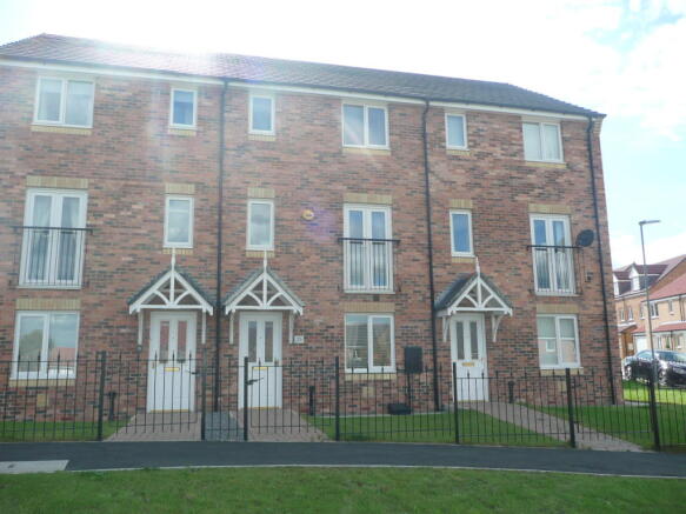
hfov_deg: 63.5
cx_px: 343
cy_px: 257
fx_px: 555
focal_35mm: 28
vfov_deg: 49.7
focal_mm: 4.6
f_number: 3.3
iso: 100
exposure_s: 1/400
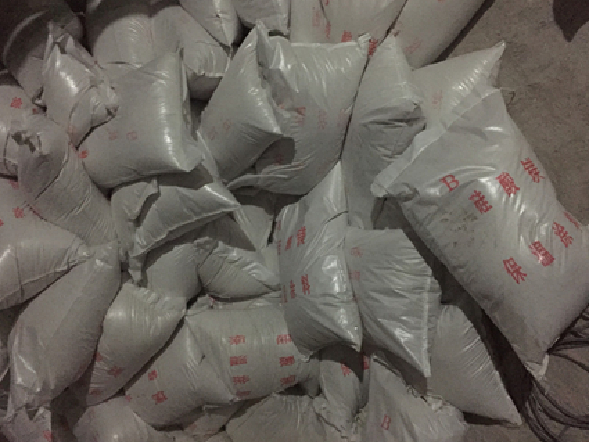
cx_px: 295
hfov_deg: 60.0
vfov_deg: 46.8
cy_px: 216
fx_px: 511
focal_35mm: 30
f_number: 2.2
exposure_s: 1/17
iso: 1000
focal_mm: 4.15
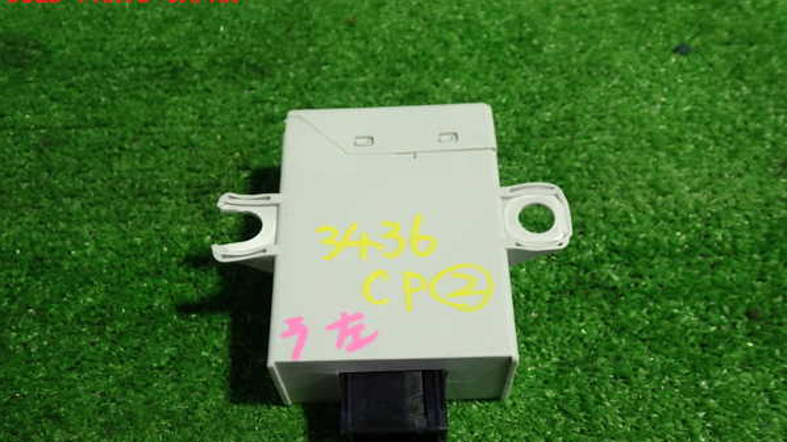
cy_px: 274
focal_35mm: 35
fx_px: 730
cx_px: 394
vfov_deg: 33.5
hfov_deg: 56.6
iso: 200
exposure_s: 1/40
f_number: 2.4
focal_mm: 5.79
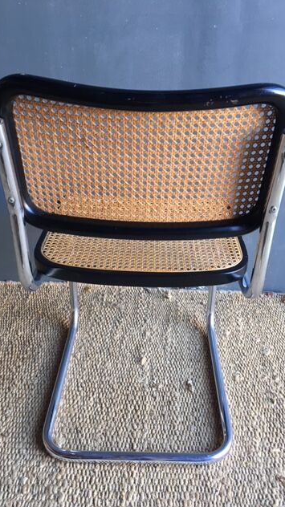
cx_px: 145
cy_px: 255
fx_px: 430
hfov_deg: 36.6
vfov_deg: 61.0
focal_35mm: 32
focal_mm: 4.15
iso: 80
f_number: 2.2
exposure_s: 1/33
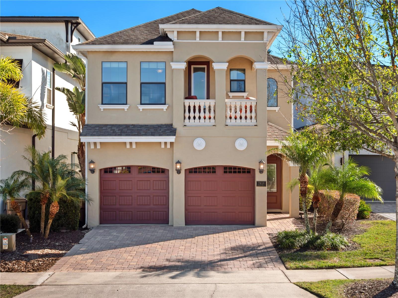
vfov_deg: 29.1
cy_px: 149
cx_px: 199
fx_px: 575
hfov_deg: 38.2
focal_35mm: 50
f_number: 11
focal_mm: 25
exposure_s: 1/100
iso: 200
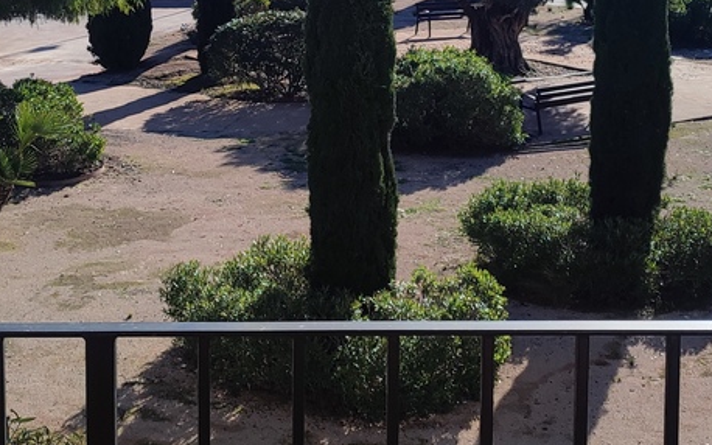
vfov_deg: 17.1
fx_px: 1436
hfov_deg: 27.7
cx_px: 257
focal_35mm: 74
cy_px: -26
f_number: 1.9
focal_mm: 6.04
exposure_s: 1/914
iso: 50
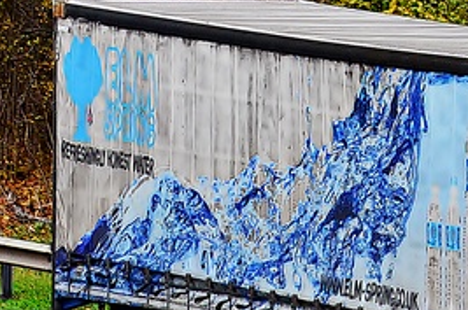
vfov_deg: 2.3
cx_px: 484
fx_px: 7883
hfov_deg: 3.4
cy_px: 182
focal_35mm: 608
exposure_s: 1/400
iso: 500
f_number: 8
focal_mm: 135
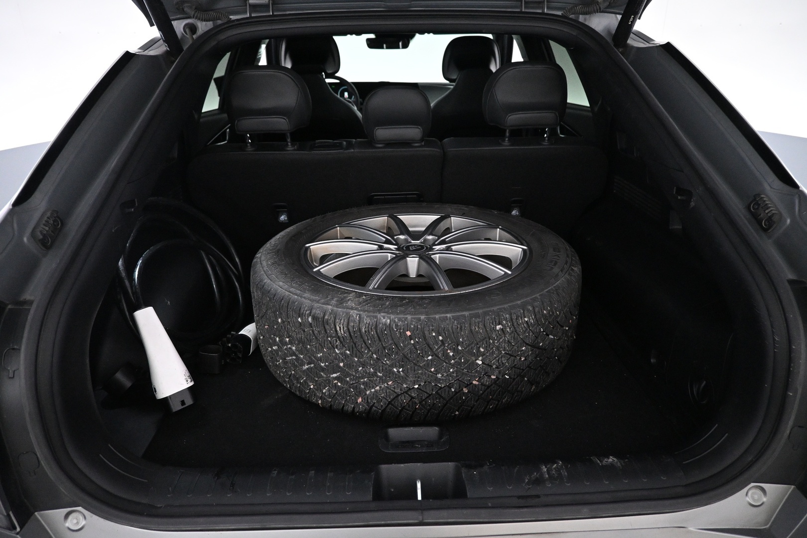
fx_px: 538
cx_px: 404
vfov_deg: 53.1
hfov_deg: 73.7
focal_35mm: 24
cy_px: 269
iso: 4000
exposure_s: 1/160
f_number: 3.5
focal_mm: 16
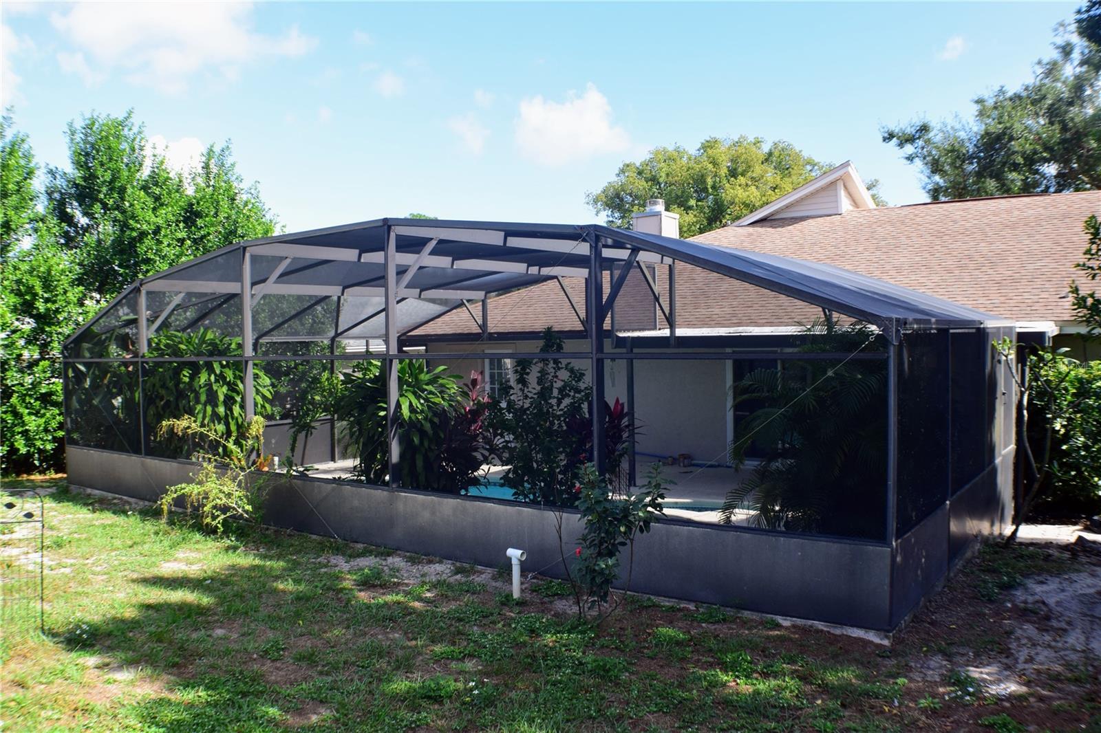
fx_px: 1147
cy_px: 366
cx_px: 550
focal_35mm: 38
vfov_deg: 35.5
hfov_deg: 51.3
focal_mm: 25
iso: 400
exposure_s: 1/250
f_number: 10
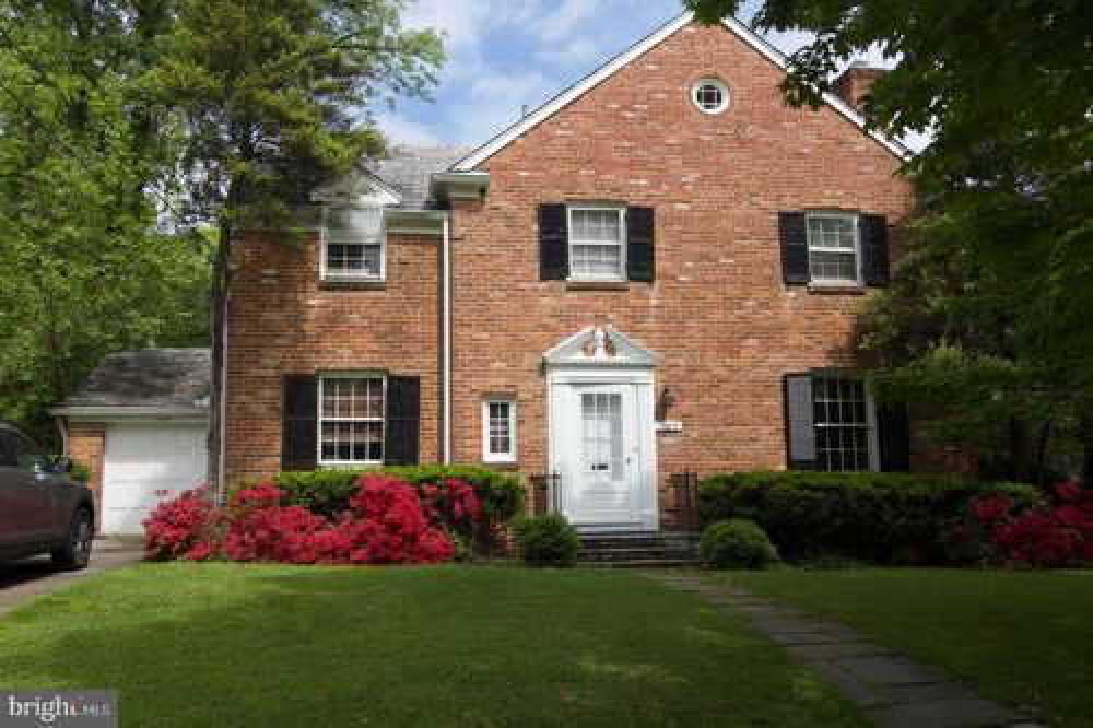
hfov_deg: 64.6
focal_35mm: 28
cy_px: 364
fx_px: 865
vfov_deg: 45.6
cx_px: 546
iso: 200
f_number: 9
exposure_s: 1/320
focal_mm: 19
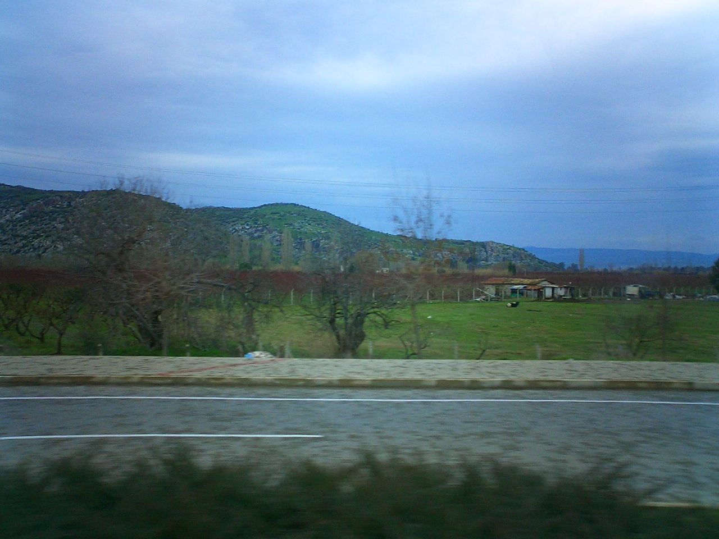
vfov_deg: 38.7
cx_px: 360
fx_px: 769
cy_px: 270
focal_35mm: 37
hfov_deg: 50.1
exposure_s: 1/200
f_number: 3.5
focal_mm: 5.6
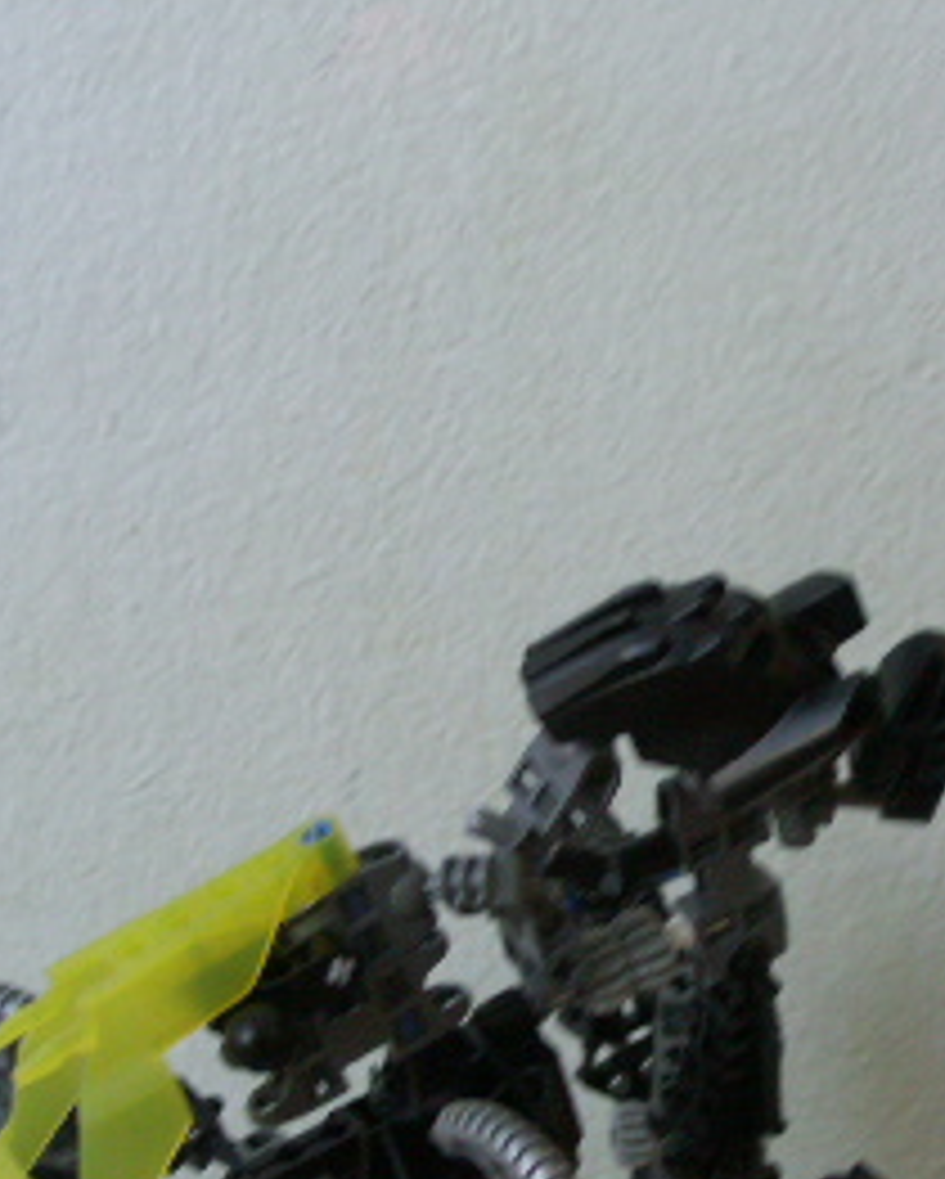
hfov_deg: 18.9
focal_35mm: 81
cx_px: 621
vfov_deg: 23.3
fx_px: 2829
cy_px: 914
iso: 100
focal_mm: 8.82
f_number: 2.8
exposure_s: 1/13
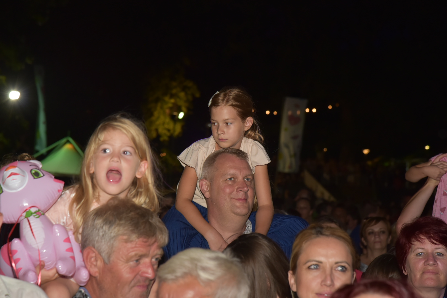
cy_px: 149
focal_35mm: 120
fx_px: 1490
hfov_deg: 17.1
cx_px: 224
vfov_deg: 11.4
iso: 1600
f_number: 8
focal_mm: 120
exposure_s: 1/60
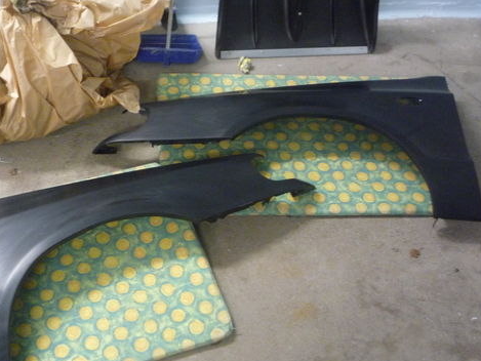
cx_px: 178
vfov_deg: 32.1
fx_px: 625
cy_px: 212
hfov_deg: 41.7
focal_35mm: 45
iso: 400
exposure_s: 1/6
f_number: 3.6
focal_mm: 5.8
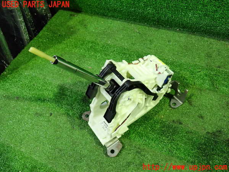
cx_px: 114
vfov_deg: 46.8
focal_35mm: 30
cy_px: 86
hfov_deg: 60.0
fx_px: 198
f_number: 2.3
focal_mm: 5.4
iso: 500
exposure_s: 1/30
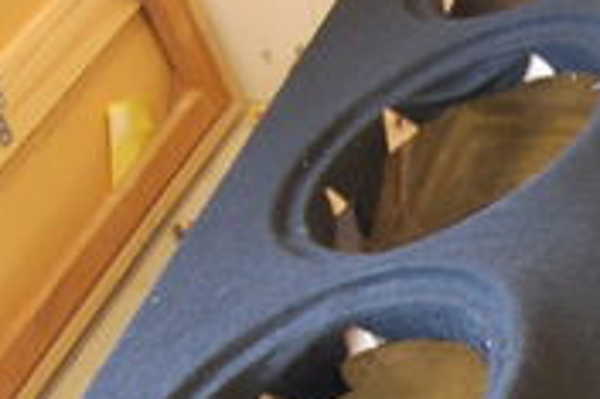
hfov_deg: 19.8
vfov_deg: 13.7
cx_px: 685
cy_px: 433
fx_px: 1632
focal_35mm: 98
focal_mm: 18
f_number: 3.5
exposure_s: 1/15
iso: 800
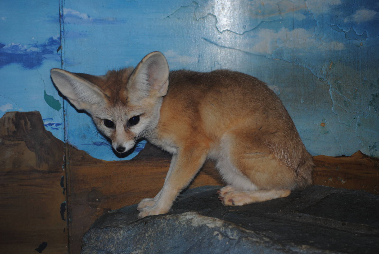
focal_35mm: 150
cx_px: 190
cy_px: 127
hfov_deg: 13.7
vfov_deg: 9.2
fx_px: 1581
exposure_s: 1/60
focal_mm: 100
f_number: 4.5
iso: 200
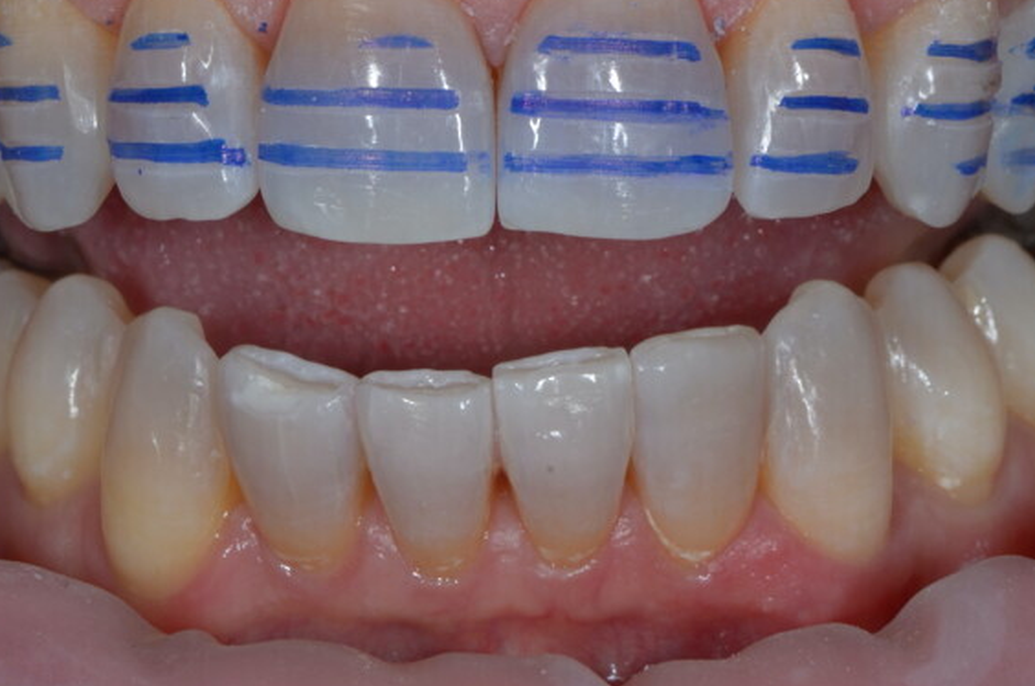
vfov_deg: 5.4
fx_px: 7256
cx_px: 455
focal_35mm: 253
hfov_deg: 8.2
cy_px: 171
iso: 160
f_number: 29
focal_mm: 105
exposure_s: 1/125
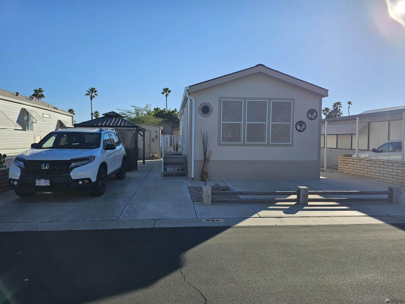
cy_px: 152
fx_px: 269
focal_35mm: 23
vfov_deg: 58.9
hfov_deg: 73.9
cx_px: 202
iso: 16
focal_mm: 6.3
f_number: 1.7
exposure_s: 1/1286
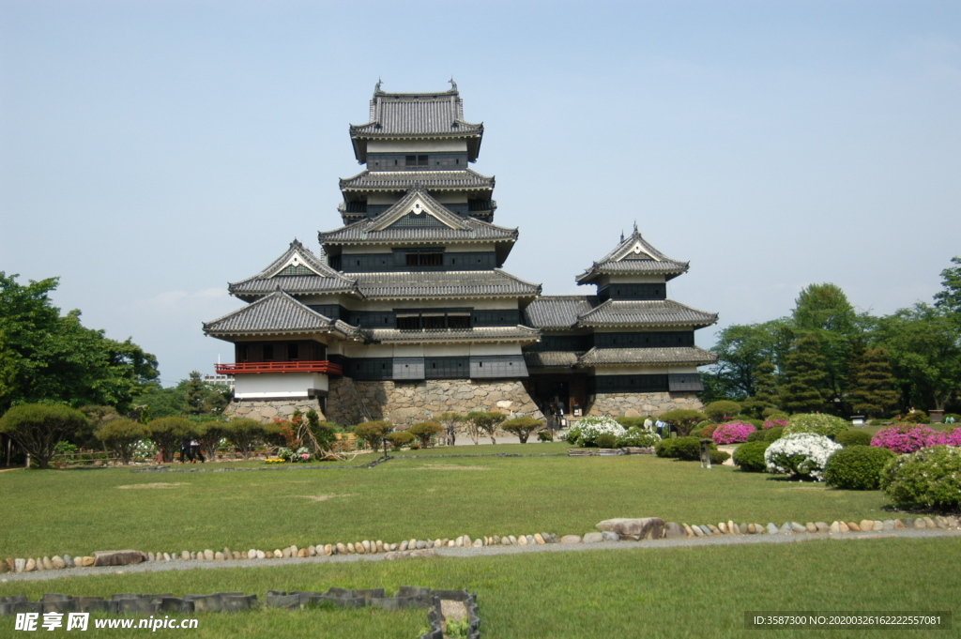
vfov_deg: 29.8
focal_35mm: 45
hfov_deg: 43.6
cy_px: 320
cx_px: 480
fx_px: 1200
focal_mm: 30
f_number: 4
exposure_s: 1/500
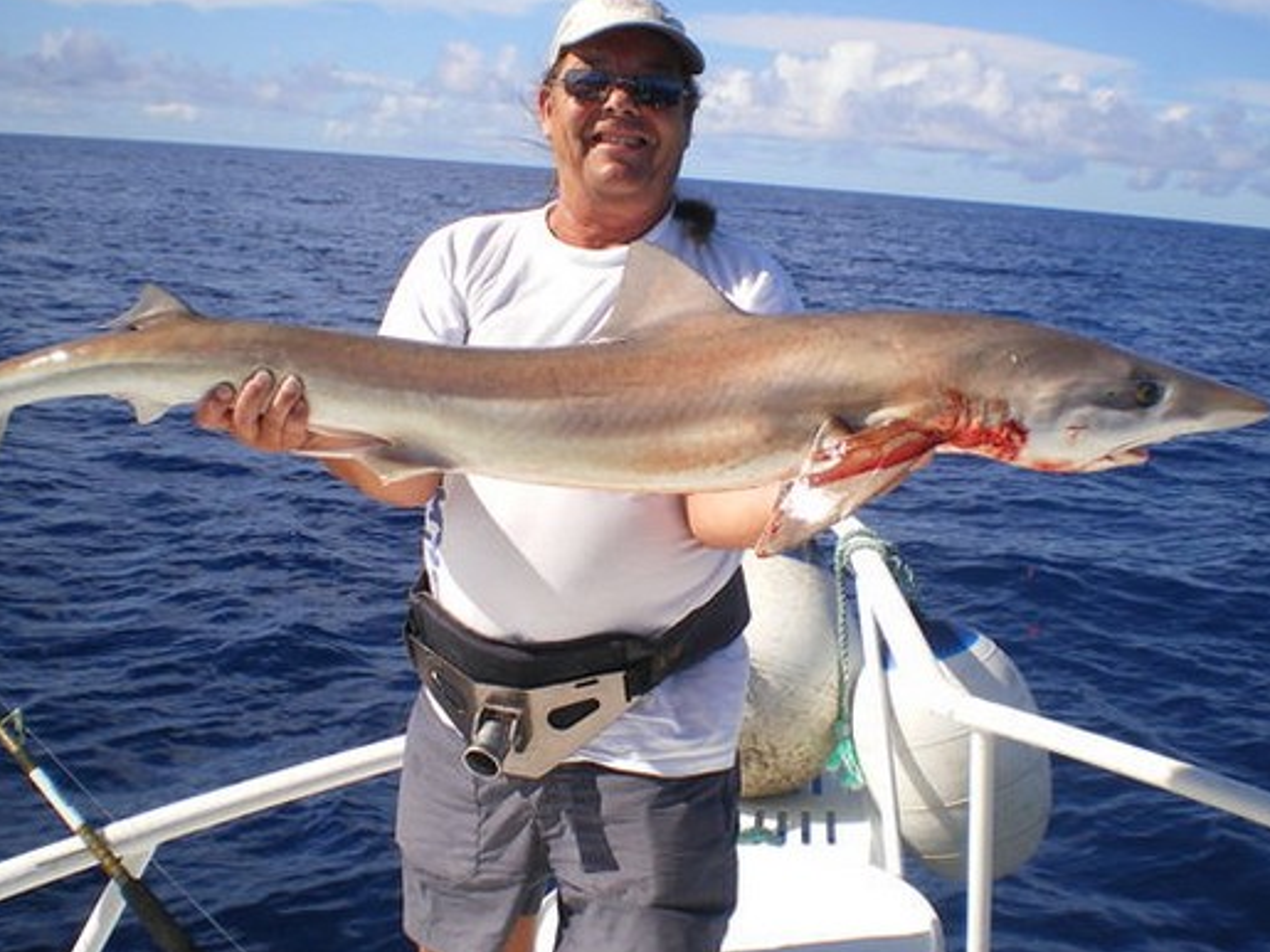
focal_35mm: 44
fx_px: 1614
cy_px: 437
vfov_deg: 32.8
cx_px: 651
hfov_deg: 43.0
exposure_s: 1/500
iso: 50
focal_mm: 6.3
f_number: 4.6
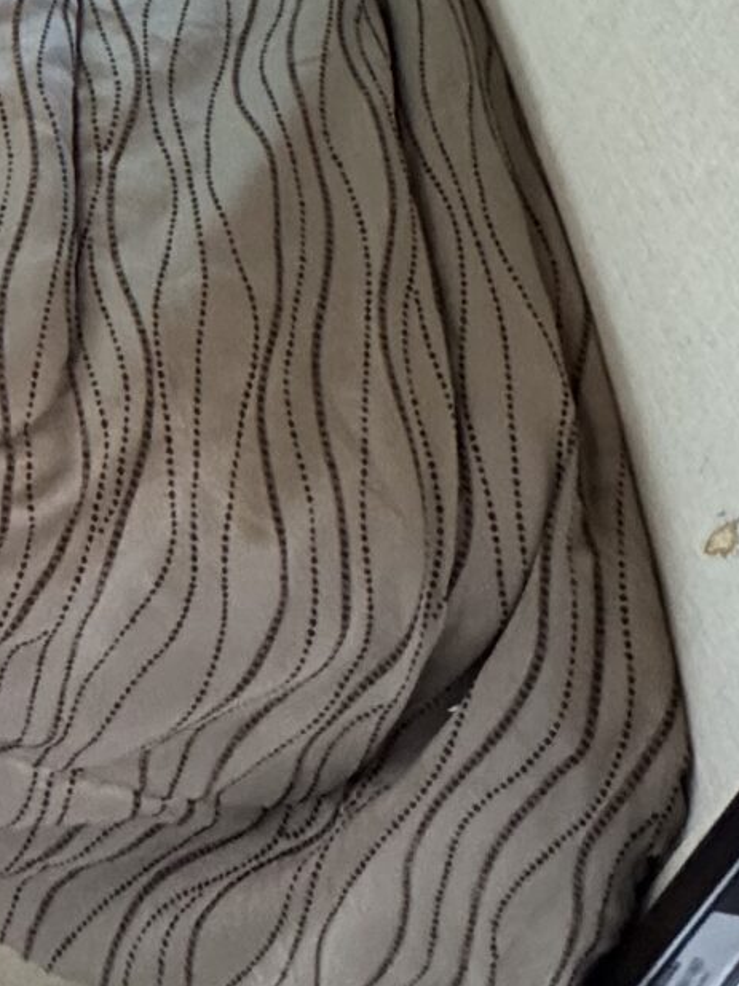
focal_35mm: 58
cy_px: -517
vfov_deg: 24.9
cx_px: -449
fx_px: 1652
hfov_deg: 20.5
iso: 320
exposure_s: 1/99
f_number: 2.2
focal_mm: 2.22
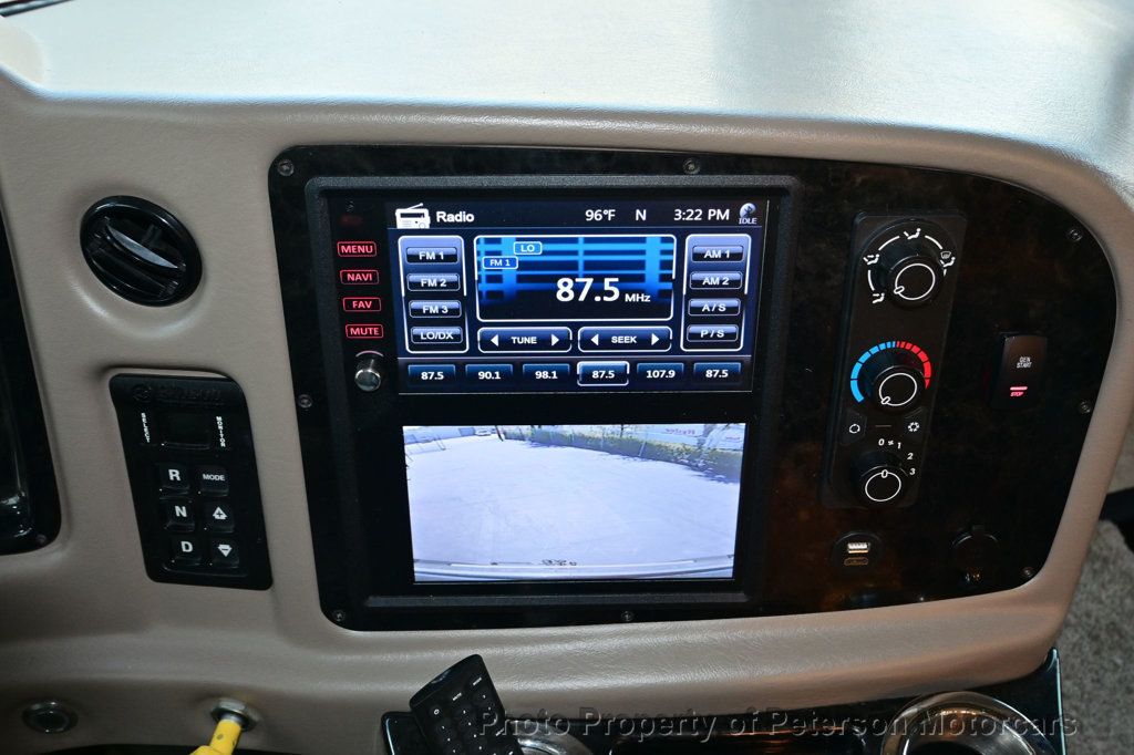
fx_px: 1063
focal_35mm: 34
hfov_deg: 56.2
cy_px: 378
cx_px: 567
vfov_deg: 39.1
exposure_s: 1/60
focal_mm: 22.5
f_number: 4
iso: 500
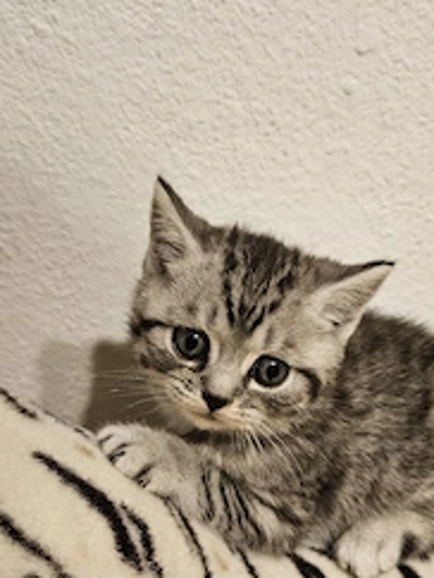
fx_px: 634
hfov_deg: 37.7
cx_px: 238
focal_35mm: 38
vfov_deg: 48.9
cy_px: 306
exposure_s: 1/101
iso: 500
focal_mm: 5.4
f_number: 1.8
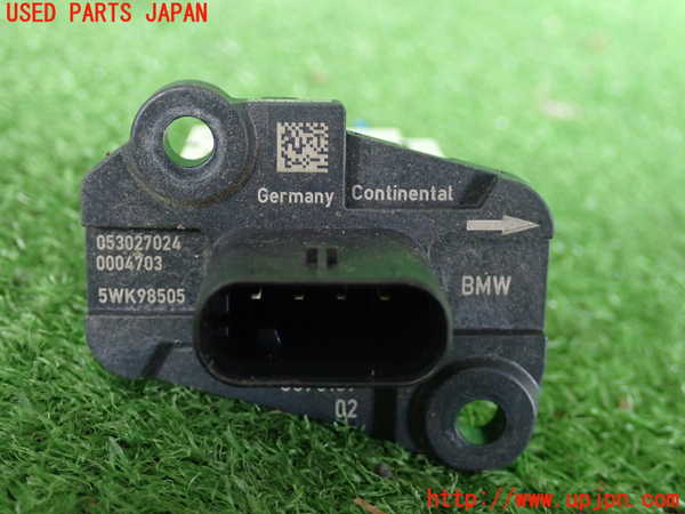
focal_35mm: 62
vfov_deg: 23.7
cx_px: 342
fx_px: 1227
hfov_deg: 31.2
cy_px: 257
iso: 800
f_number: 3.6
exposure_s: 1/60
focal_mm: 11.09
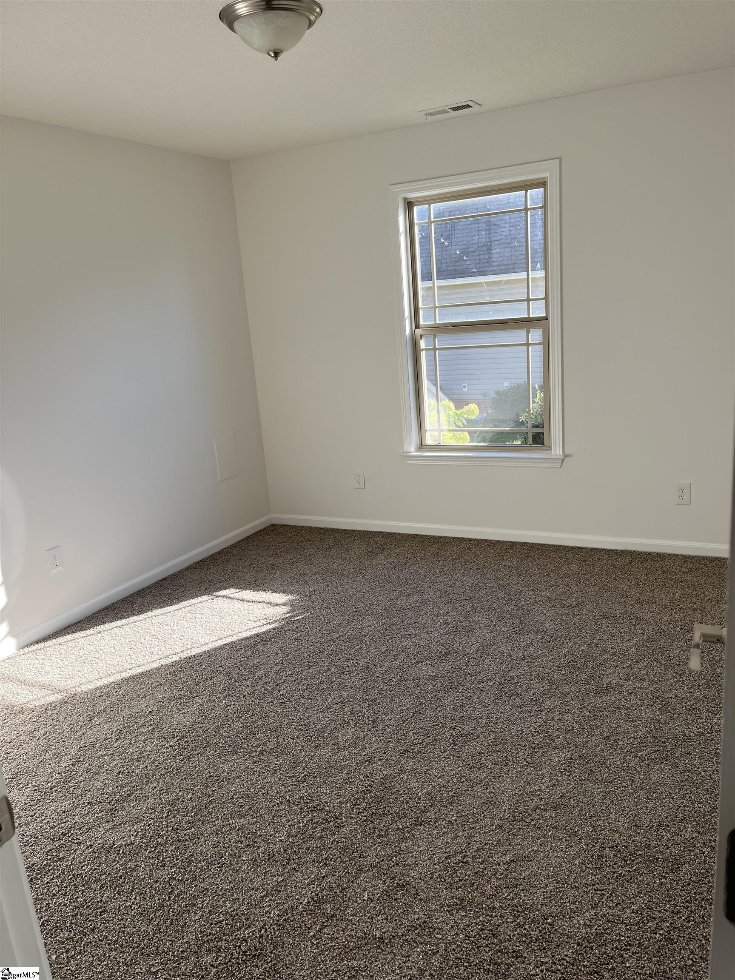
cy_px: 490
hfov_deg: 53.1
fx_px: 736
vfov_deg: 67.3
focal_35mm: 26
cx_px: 368
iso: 40
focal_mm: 5.1
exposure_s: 1/283
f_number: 1.6
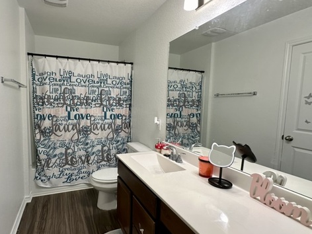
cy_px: 115
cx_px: 122
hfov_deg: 83.4
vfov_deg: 68.7
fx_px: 171
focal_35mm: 19
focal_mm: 2.22
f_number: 2.2
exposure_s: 1/120
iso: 200
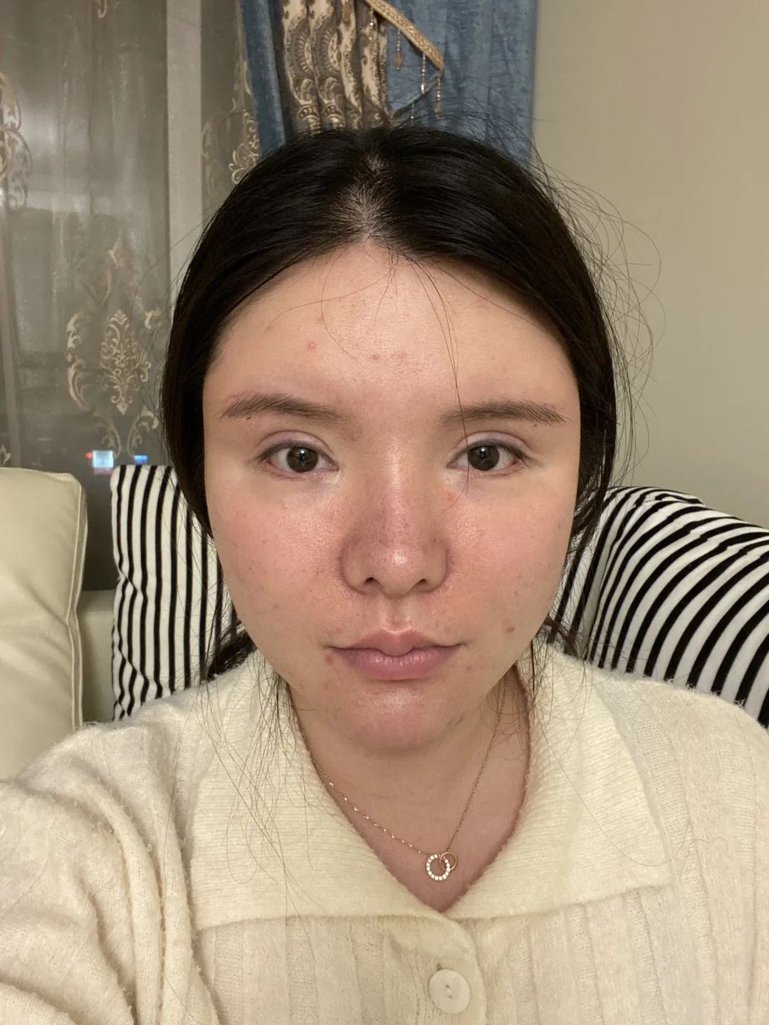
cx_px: 384
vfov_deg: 60.0
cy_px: 512
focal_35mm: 30
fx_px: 889
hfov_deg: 46.8
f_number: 2.2
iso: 400
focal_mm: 2.71
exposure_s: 1/25
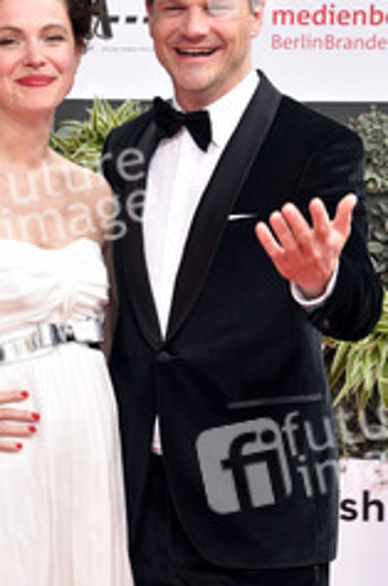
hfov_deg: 8.1
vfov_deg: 12.2
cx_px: 99
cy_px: 331
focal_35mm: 169
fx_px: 2744
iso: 320
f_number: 6.3
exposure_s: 1/160
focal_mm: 100
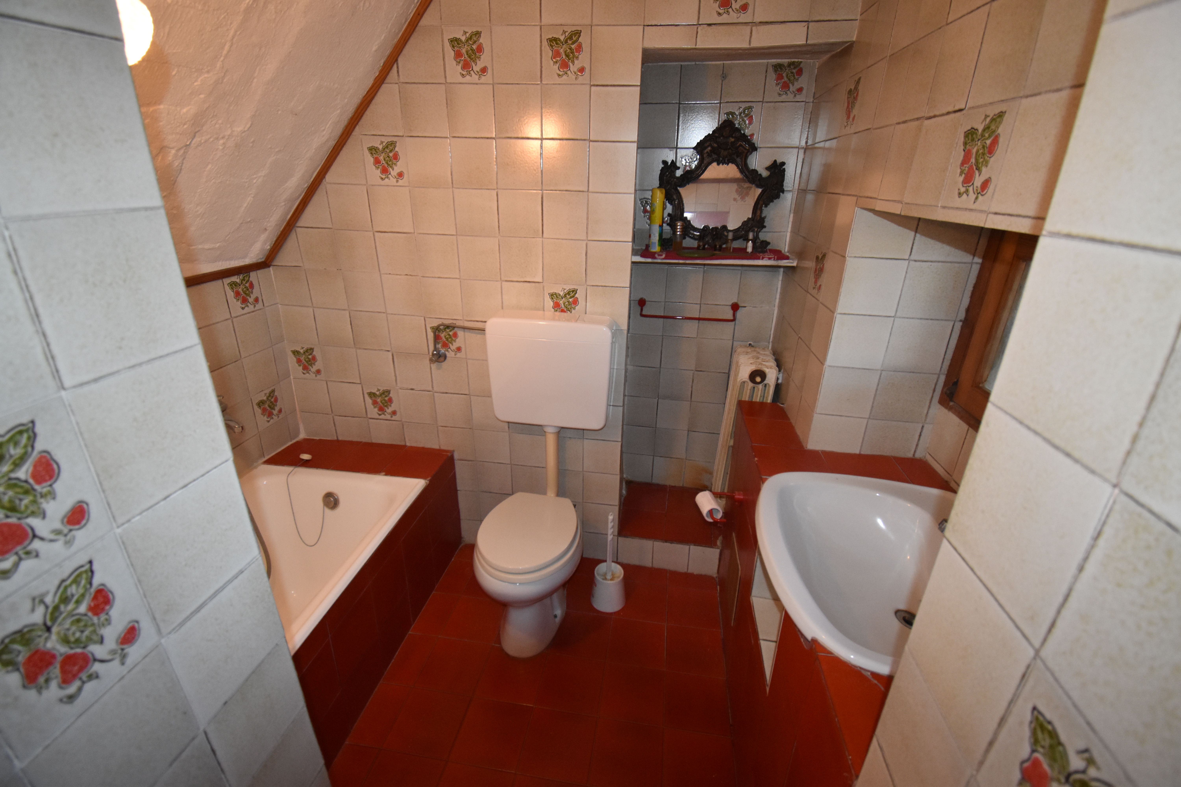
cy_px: 394
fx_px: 492
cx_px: 590
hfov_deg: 100.4
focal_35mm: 15
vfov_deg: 77.3
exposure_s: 1/60
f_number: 4.5
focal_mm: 10
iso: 1800
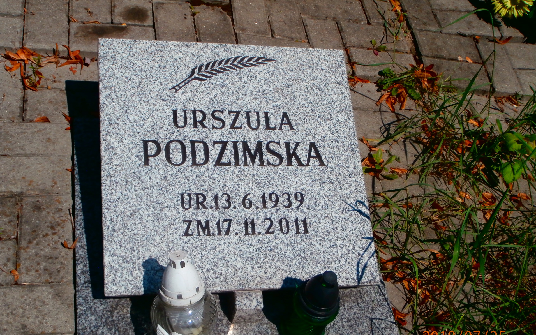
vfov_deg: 25.8
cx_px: 268
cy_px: 177
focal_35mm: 50
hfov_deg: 40.3
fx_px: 730
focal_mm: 8.29
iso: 100
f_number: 4.2
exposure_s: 1/1600
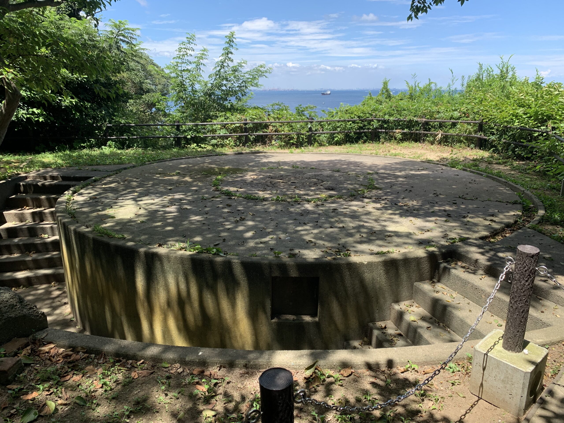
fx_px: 424
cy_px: 212
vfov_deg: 53.1
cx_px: 282
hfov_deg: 67.3
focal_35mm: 26
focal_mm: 4.25
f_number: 1.8
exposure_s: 1/835
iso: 25
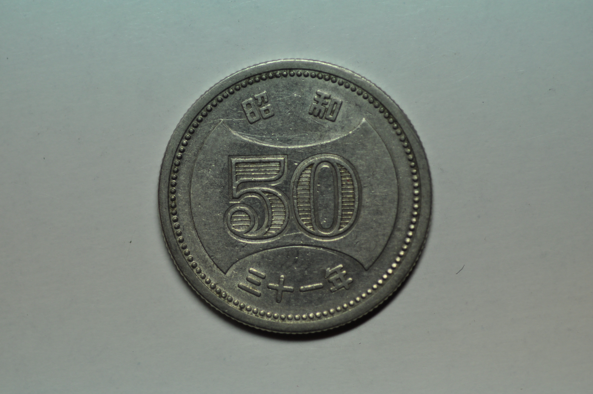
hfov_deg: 22.6
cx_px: 296
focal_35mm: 90
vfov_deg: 15.2
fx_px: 1481
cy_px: 197
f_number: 4
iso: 450
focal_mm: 60
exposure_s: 1/250
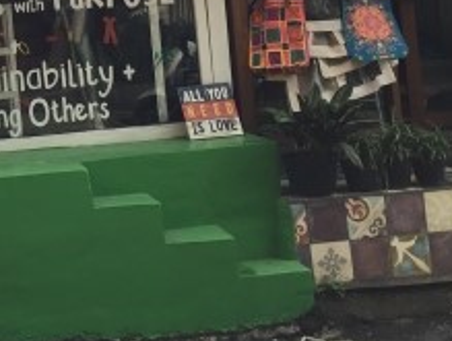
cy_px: -91
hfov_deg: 21.6
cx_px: -39
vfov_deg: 16.4
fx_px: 1125
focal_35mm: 86
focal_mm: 4.15
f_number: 2.2
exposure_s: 1/175
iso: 32
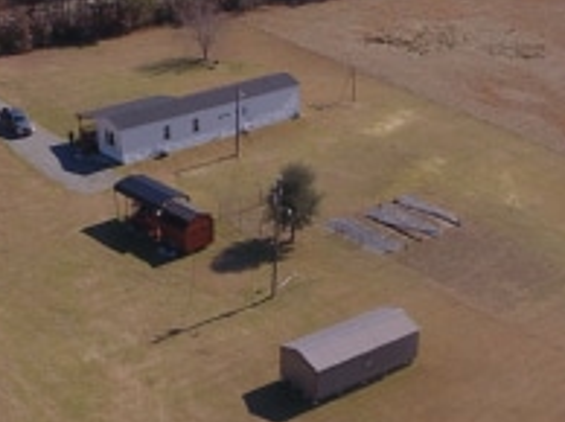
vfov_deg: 21.7
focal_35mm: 66
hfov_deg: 29.4
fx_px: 1076
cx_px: 335
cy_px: 381
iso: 100
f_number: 2.8
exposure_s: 1/853
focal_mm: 3.61
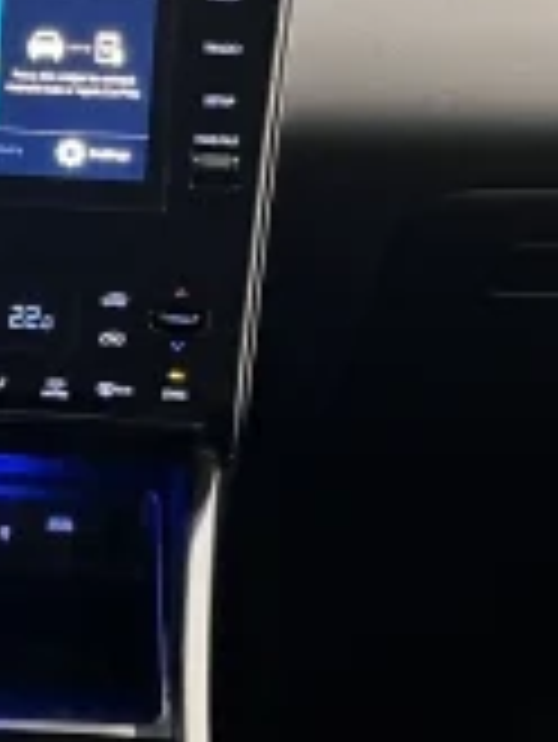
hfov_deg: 14.3
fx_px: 2168
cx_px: -81
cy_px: 346
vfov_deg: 19.4
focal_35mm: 101
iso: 500
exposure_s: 1/33
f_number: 1.6
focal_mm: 5.1
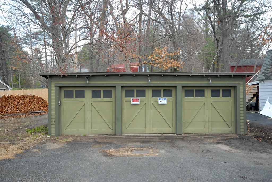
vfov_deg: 43.7
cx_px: 136
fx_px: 227
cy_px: 91
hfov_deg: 61.9
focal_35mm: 30
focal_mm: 20
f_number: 9
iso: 400
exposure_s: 1/60
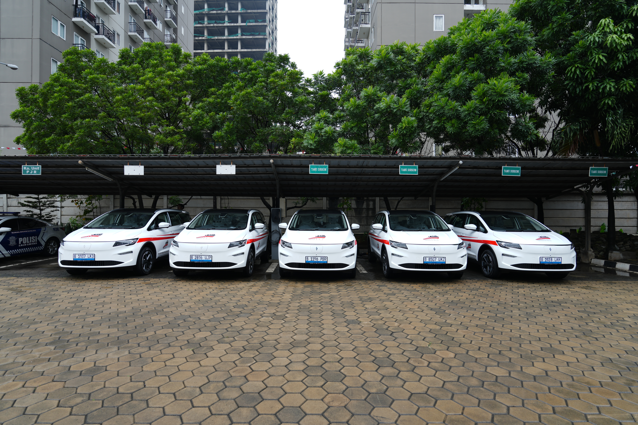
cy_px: 212
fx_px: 354
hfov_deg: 84.0
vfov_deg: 61.9
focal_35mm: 20
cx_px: 319
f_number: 4
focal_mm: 20
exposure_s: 1/200
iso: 50
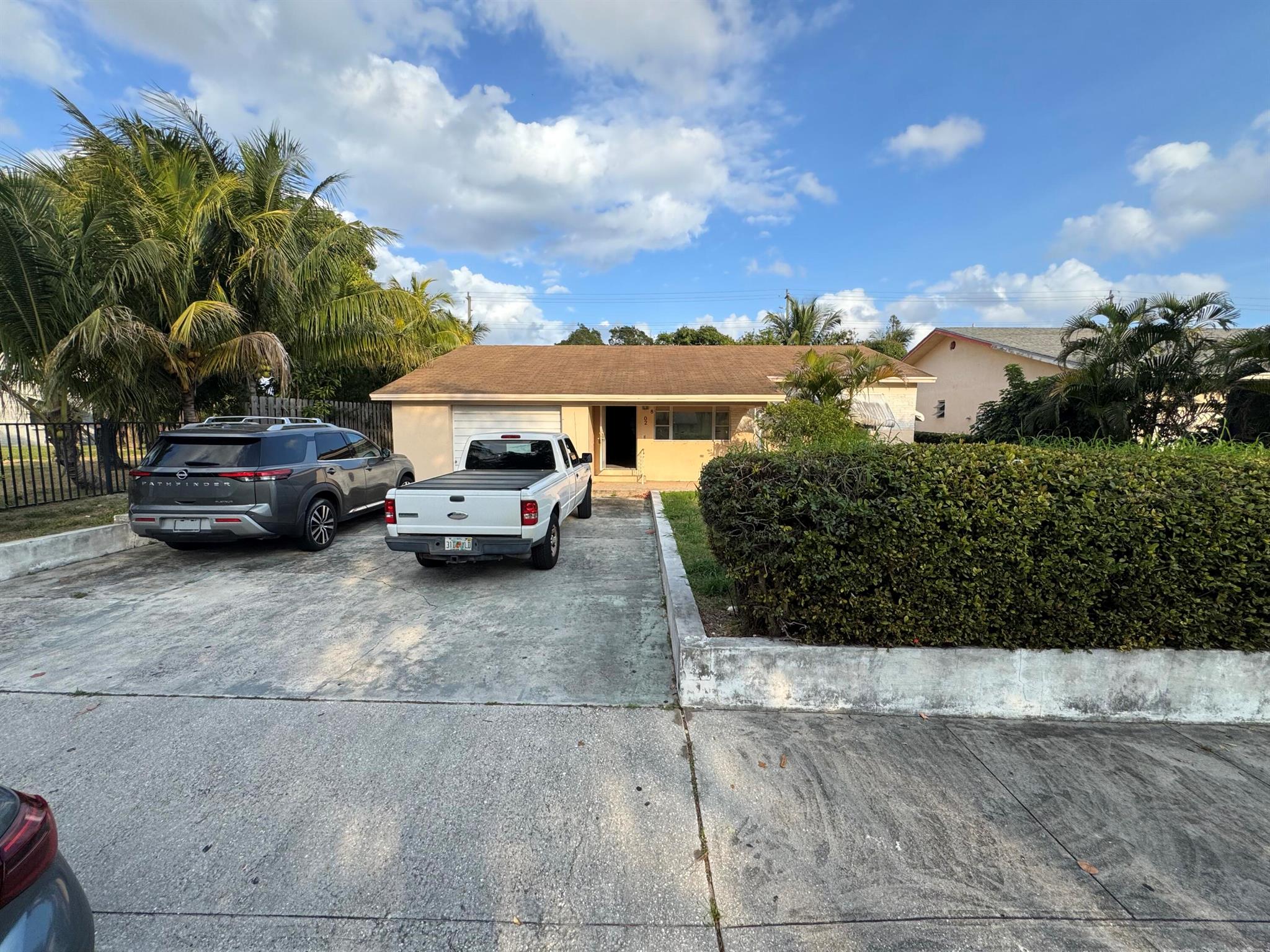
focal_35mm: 14
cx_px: 635
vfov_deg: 85.7
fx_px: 514
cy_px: 476
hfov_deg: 102.1
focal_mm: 2.22
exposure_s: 1/1178
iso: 50
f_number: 2.2
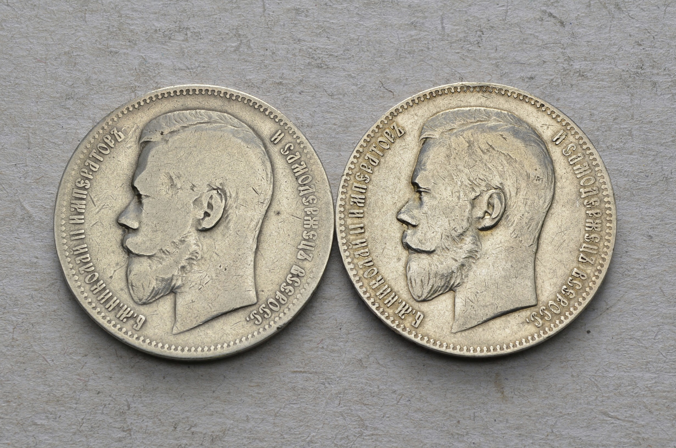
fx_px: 1546
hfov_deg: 24.7
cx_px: 338
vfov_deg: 16.5
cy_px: 224
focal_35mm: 82
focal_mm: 55
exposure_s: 1/250
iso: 400
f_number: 14
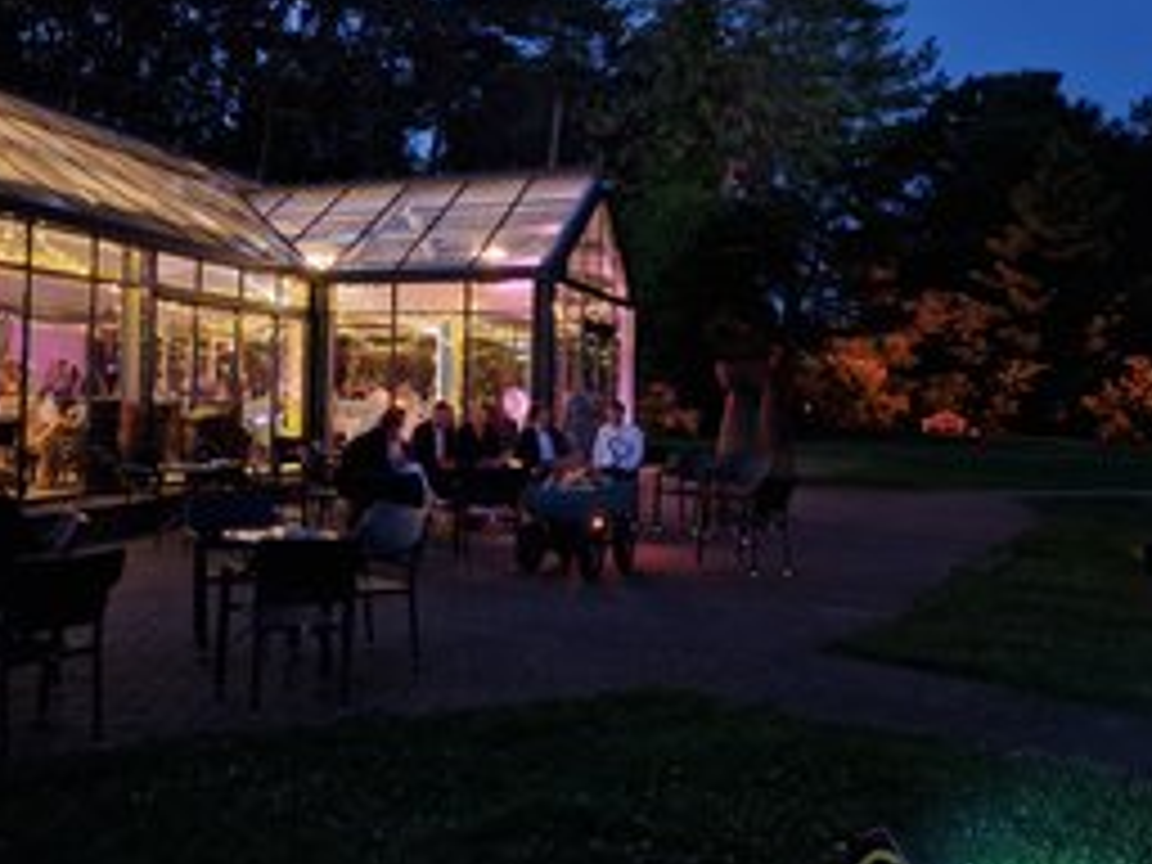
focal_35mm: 36
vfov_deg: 39.5
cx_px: 302
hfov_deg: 49.5
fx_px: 1198
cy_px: 351
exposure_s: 1/25
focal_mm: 5.4
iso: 1000
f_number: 1.8
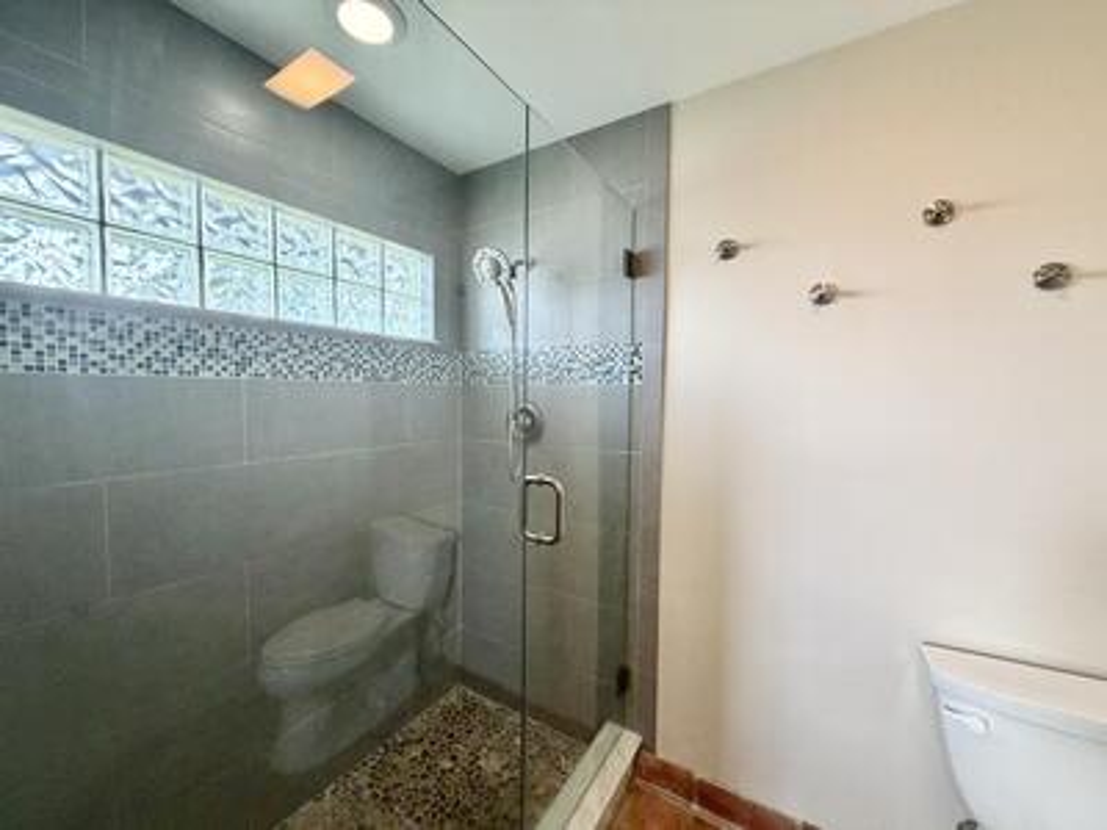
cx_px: 554
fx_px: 448
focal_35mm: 14
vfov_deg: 85.7
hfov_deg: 102.1
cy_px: 415
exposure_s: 1/60
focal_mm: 2.22
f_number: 2.2
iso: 200
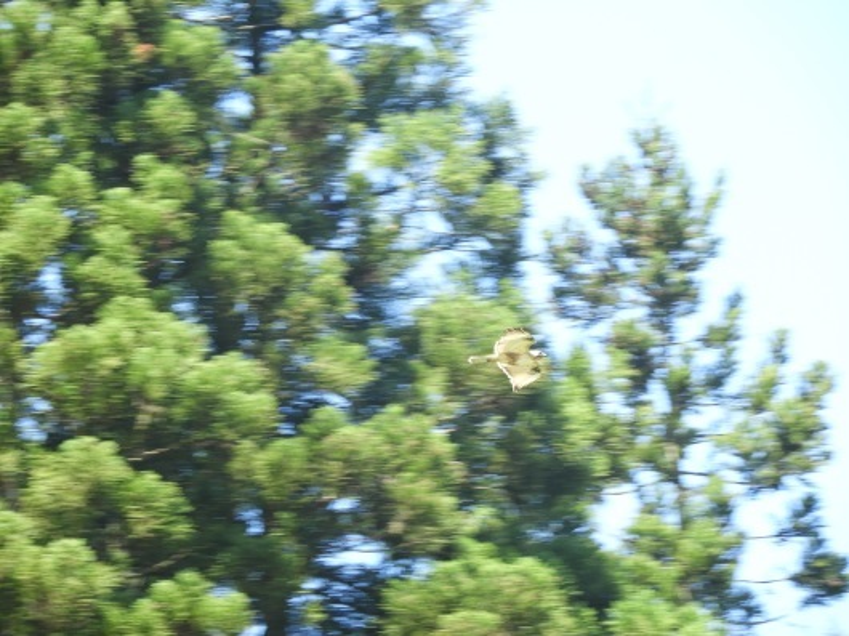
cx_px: 424
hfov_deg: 5.0
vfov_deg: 3.7
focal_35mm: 400
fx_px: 9806
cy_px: 318
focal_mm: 71.7
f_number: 5.6
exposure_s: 1/125
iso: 200
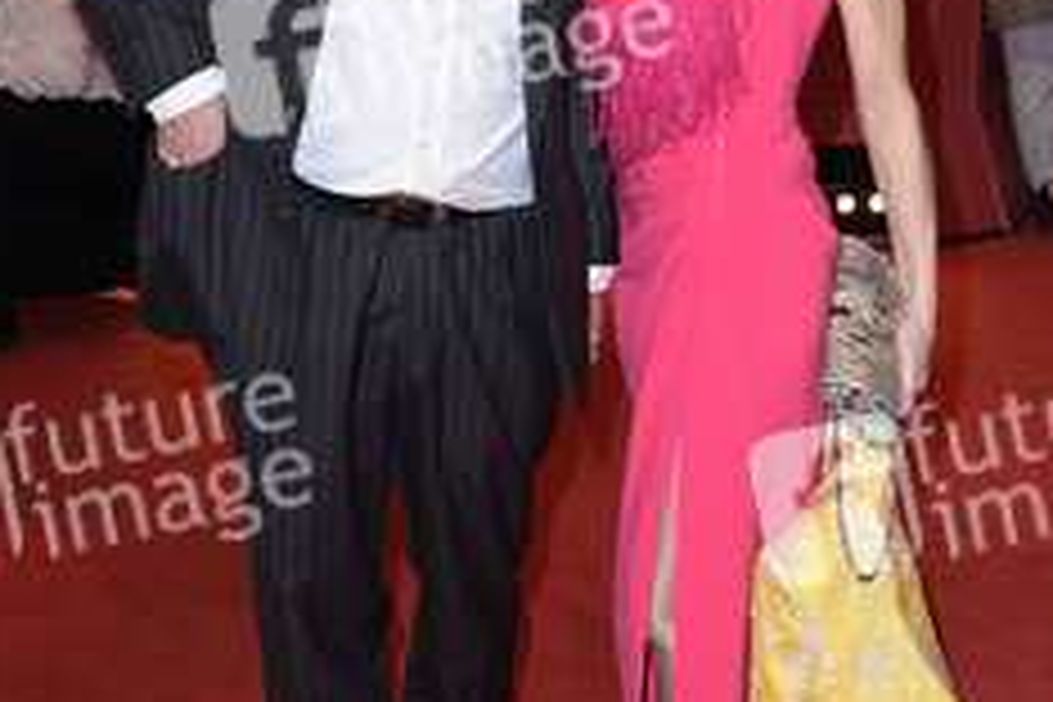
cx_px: 572
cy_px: 256
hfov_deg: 27.0
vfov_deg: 18.1
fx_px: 2194
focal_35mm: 75
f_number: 5
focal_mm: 44
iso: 800
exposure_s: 1/250
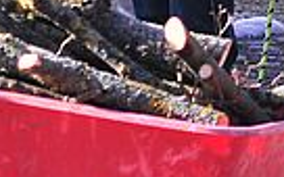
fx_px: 3955
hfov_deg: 4.1
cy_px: -252
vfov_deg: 2.6
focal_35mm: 511
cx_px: -40
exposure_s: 1/500
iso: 200
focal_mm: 70
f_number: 4
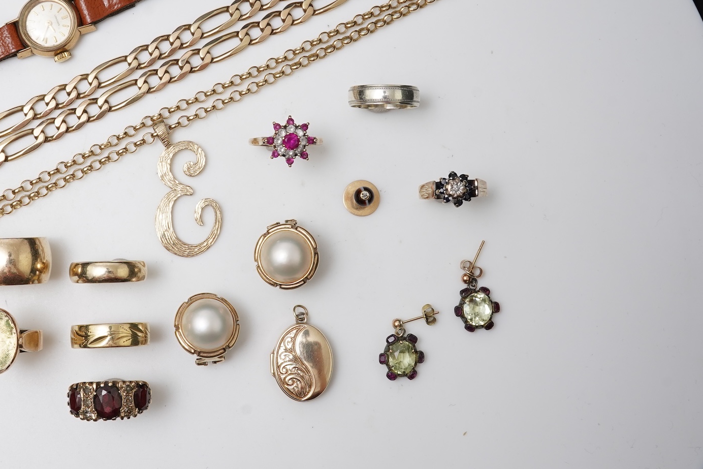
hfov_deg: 31.2
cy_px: 146
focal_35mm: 64
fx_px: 1250
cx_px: 229
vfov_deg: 21.1
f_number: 20
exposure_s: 1/125
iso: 400
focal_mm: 30
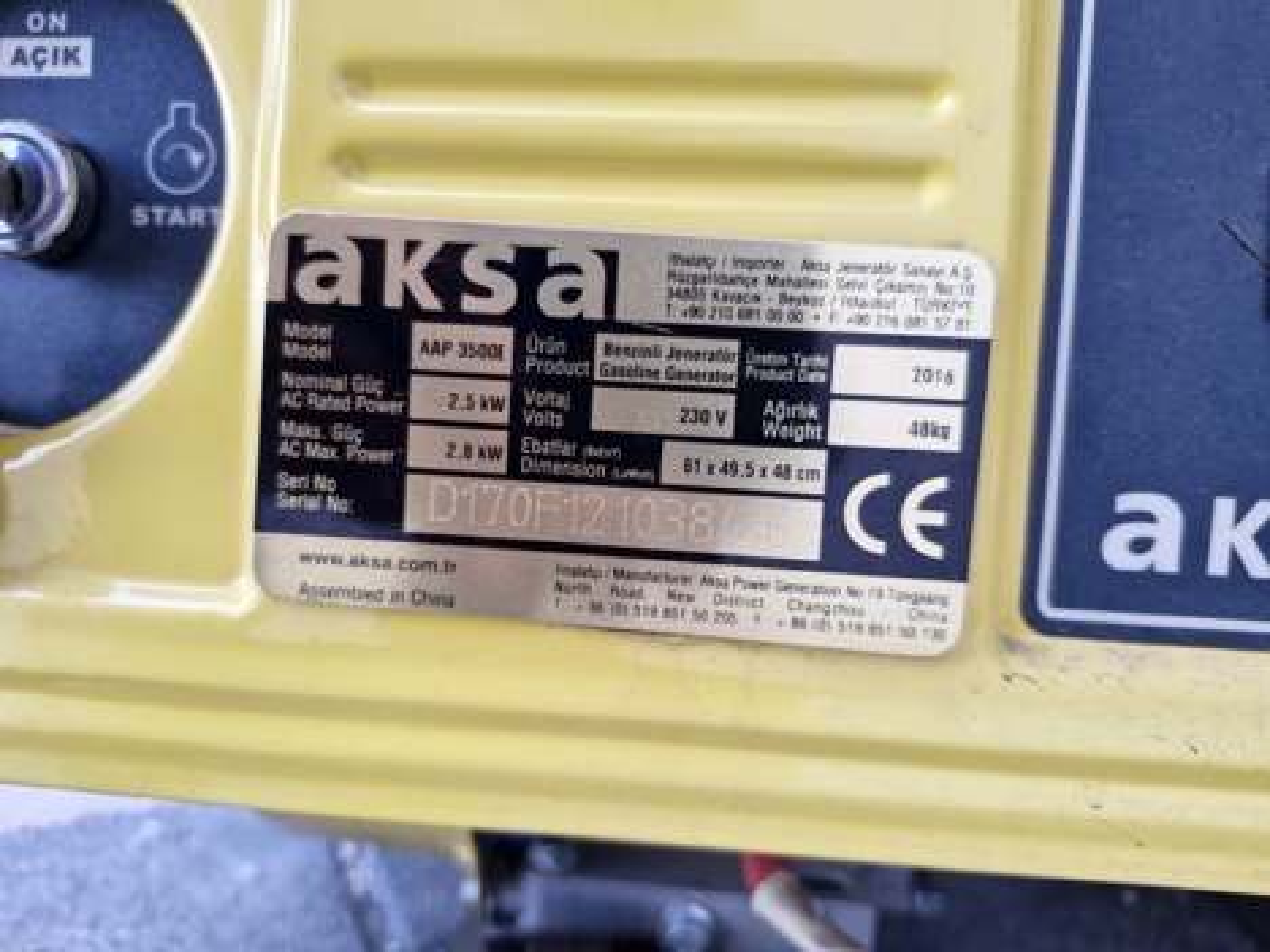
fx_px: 844
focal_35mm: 23
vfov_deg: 58.9
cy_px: 476
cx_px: 635
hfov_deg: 73.9
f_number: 1.8
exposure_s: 1/100
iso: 250
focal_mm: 5.54
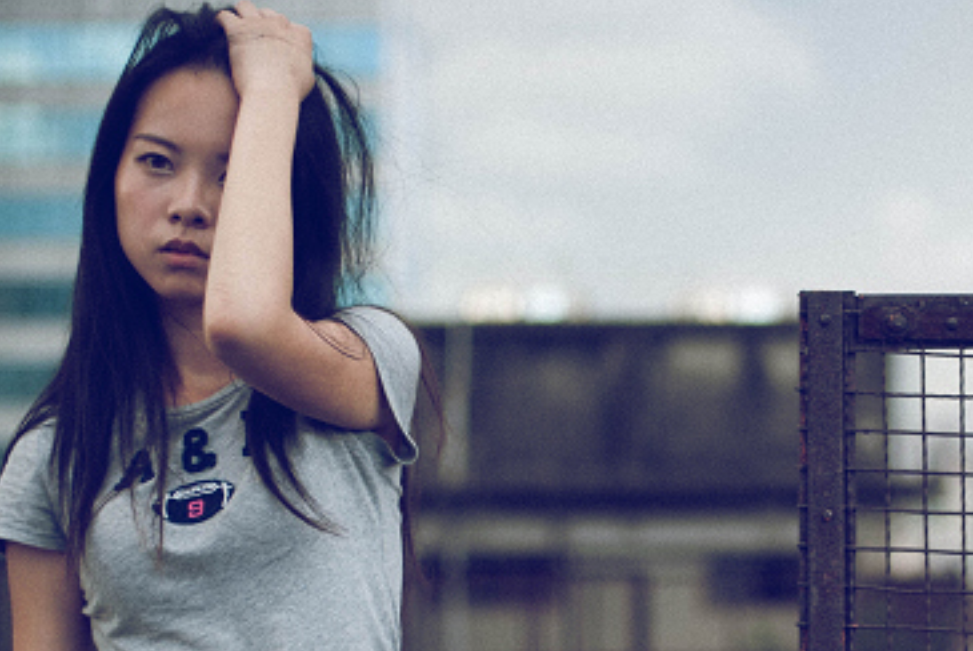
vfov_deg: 11.1
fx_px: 3327
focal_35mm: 123
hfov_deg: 16.5
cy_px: 584
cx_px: 824
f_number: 2
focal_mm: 50
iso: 160
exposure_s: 1/320
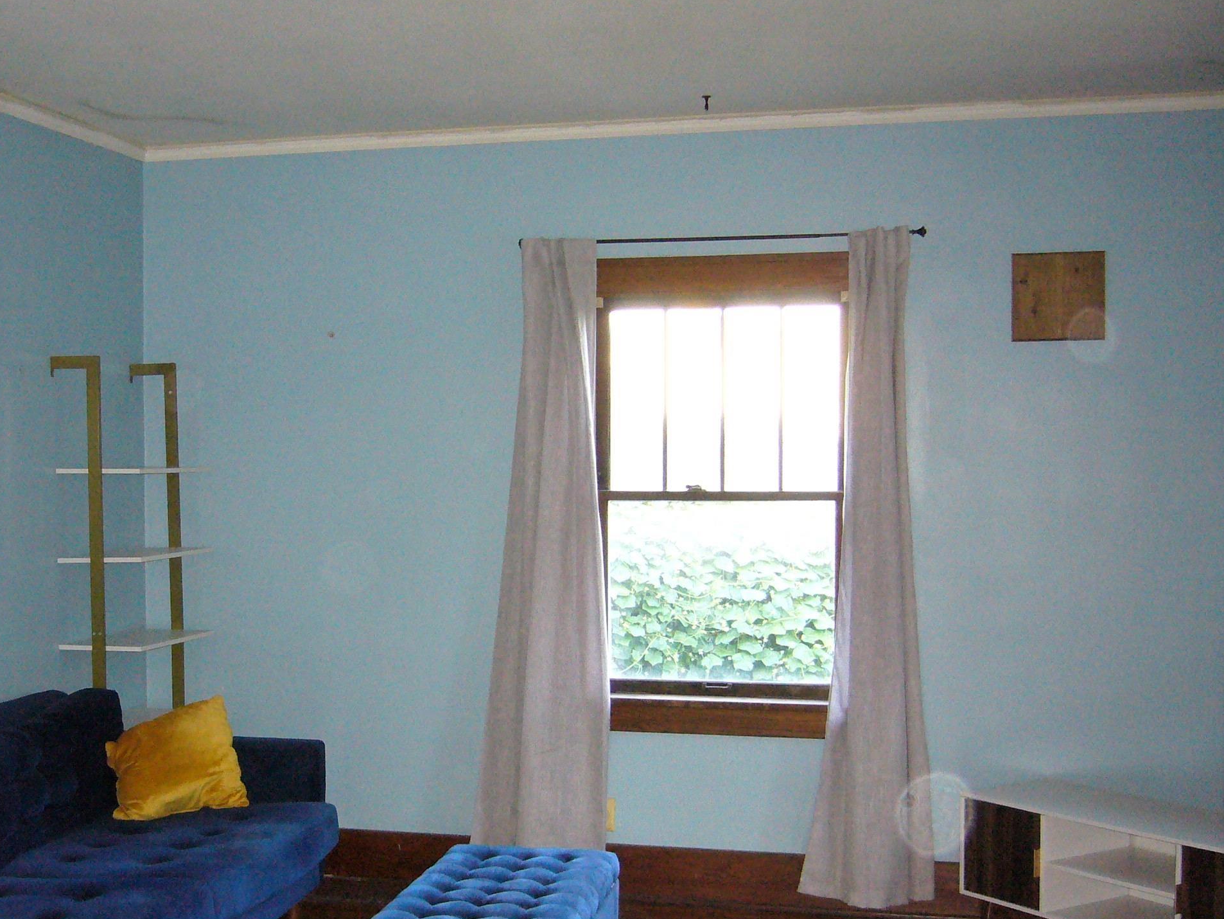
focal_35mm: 47
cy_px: 542
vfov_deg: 30.8
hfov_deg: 40.0
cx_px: 415
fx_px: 1662
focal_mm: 5.8
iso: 400
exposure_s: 1/60
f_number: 2.8
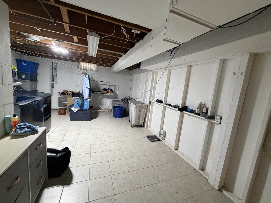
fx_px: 110
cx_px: 136
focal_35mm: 14
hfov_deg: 102.1
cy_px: 102
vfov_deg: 85.7
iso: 500
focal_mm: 2.22
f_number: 2.2
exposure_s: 1/60
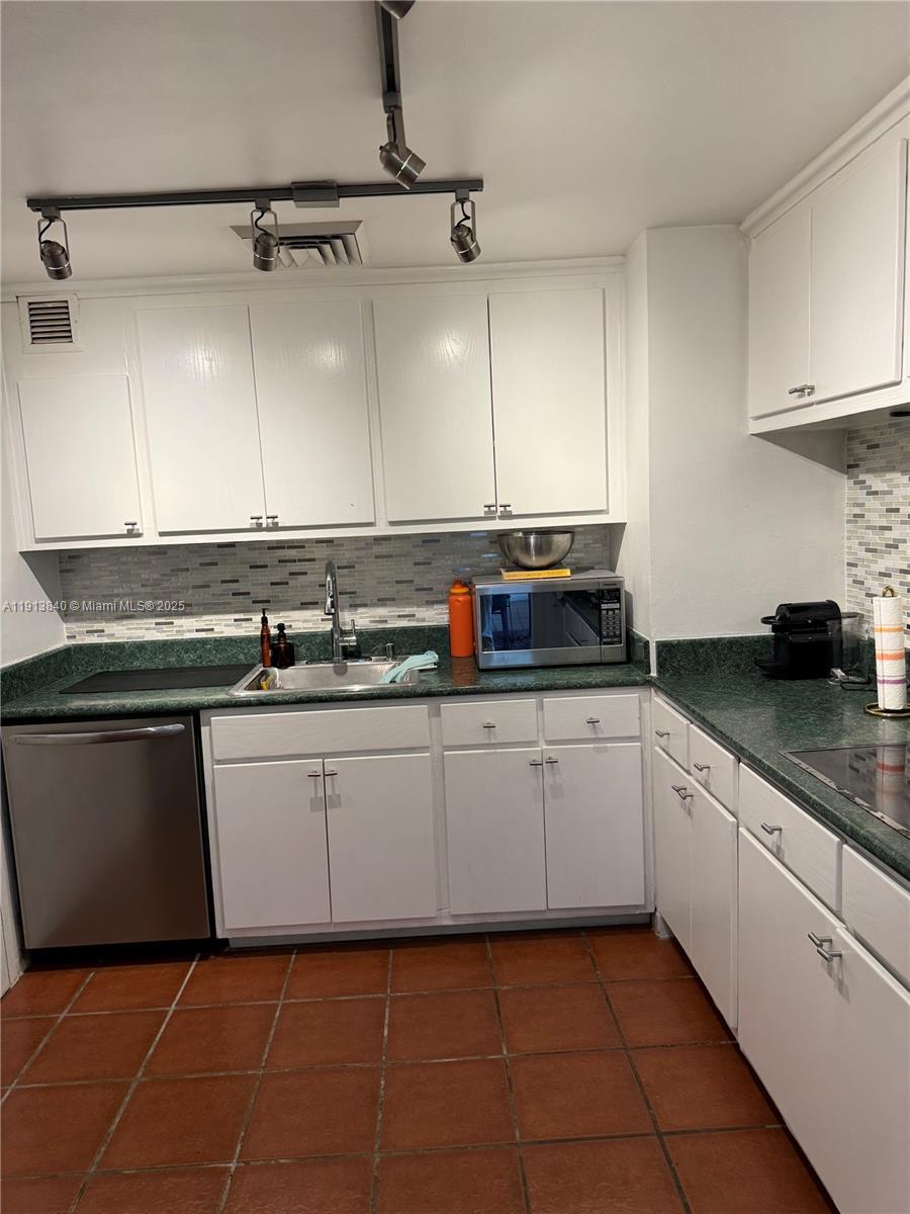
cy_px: 607
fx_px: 841
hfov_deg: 56.8
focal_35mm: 24
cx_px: 455
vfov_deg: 71.6
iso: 160
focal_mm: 6.76
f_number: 1.78
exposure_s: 1/120
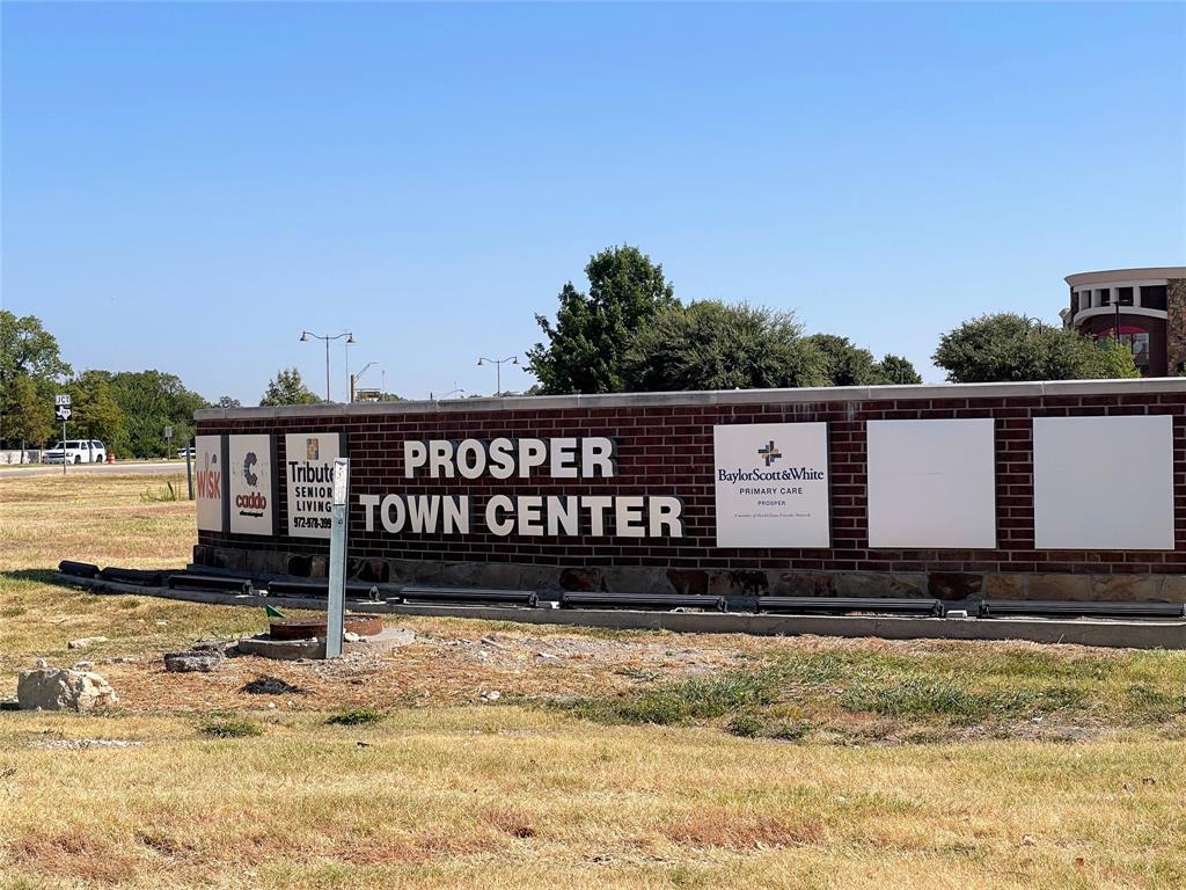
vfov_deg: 22.9
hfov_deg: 30.3
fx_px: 2193
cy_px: 445
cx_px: 593
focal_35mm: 64
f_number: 2.2
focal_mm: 7.5
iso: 20
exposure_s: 1/1085
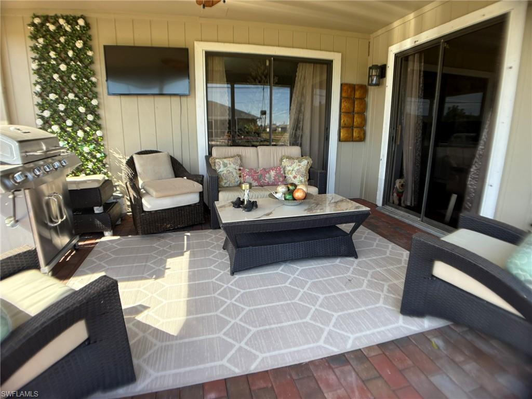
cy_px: 200
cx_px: 266
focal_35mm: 26
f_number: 1.6
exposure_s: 1/647
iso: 64
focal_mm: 5.96
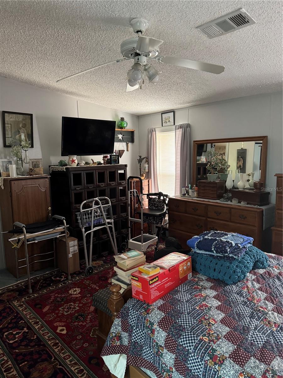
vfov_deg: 71.6
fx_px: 262
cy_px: 189
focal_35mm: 24
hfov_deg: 56.8
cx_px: 142
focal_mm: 6.76
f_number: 1.78
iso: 800
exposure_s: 1/44
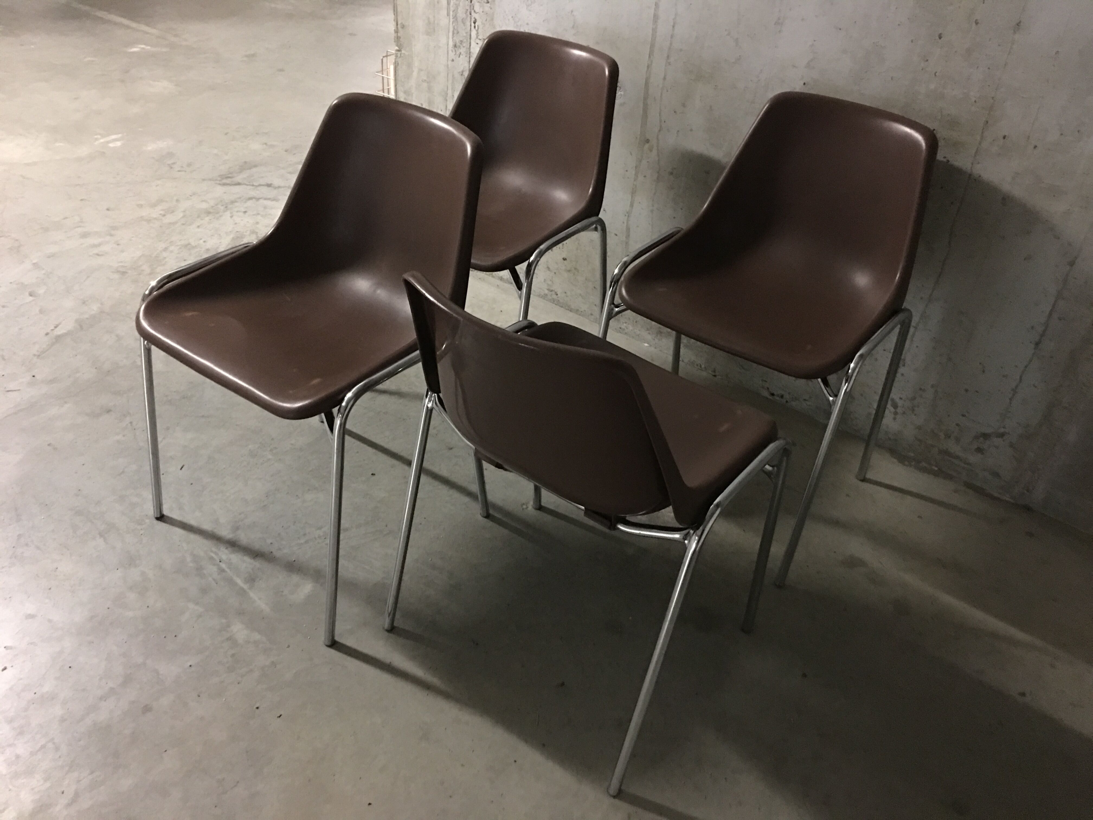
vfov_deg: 48.2
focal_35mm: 29
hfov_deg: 61.7
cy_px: 410
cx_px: 546
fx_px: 916
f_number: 2.2
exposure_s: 1/4
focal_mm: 4.15
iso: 160
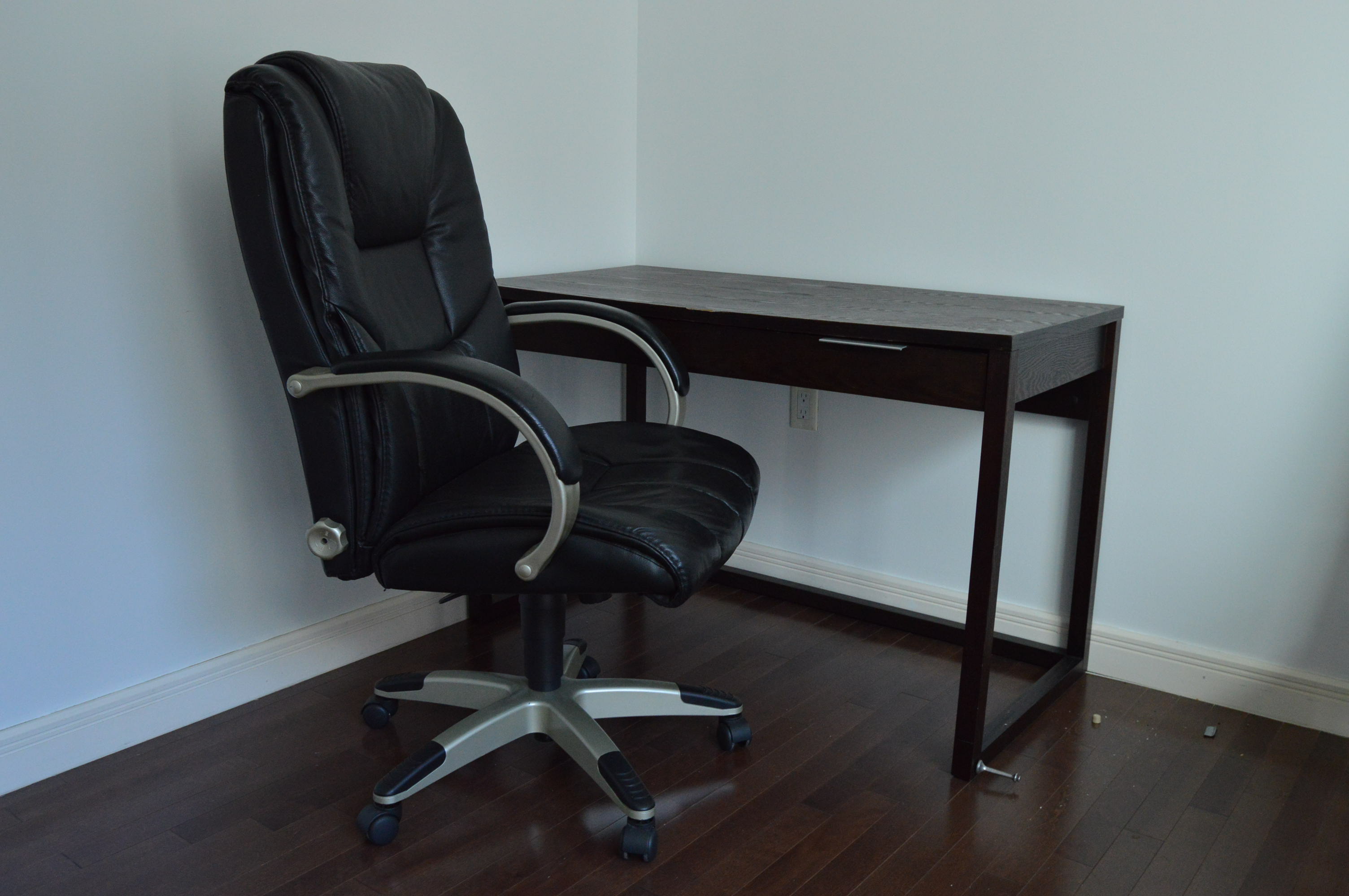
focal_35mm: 30
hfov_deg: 62.0
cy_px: 448
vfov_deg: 43.5
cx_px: 674
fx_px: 1123
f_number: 5.6
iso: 1600
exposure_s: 1/125
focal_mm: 20
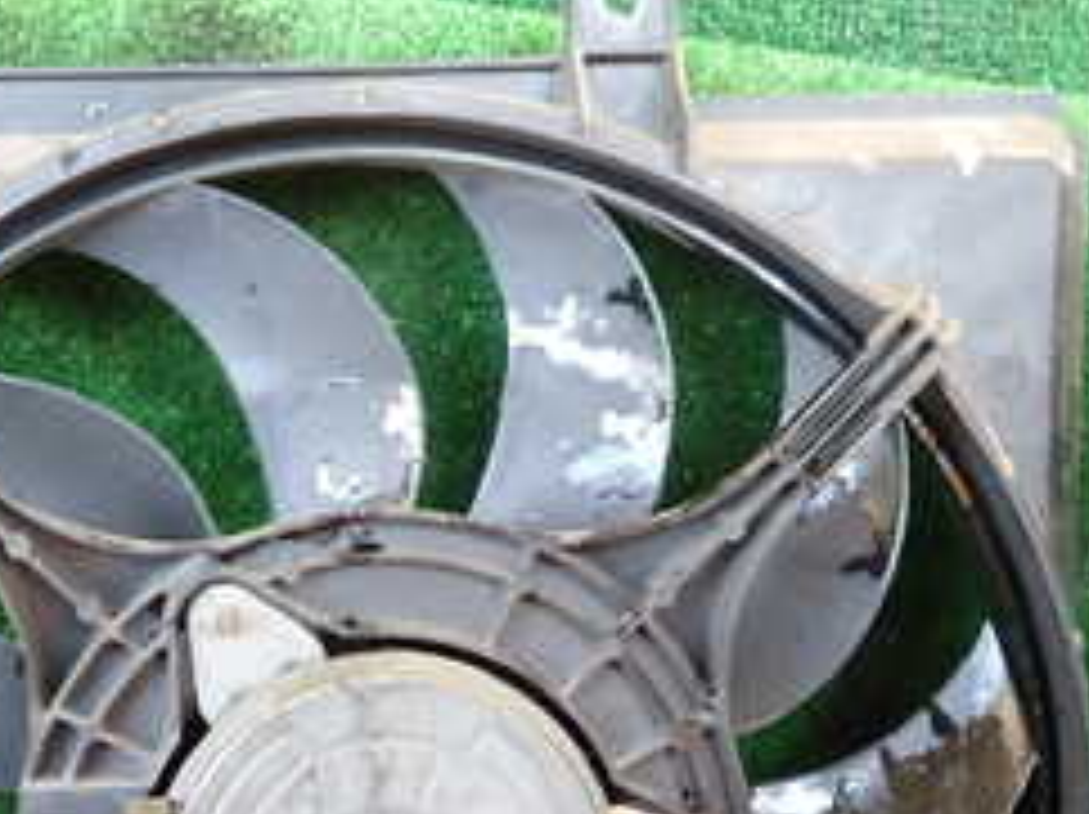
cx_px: 346
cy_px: 684
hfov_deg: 30.9
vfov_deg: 23.2
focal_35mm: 62
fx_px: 1949
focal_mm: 4.5
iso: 200
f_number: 2
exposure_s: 1/50
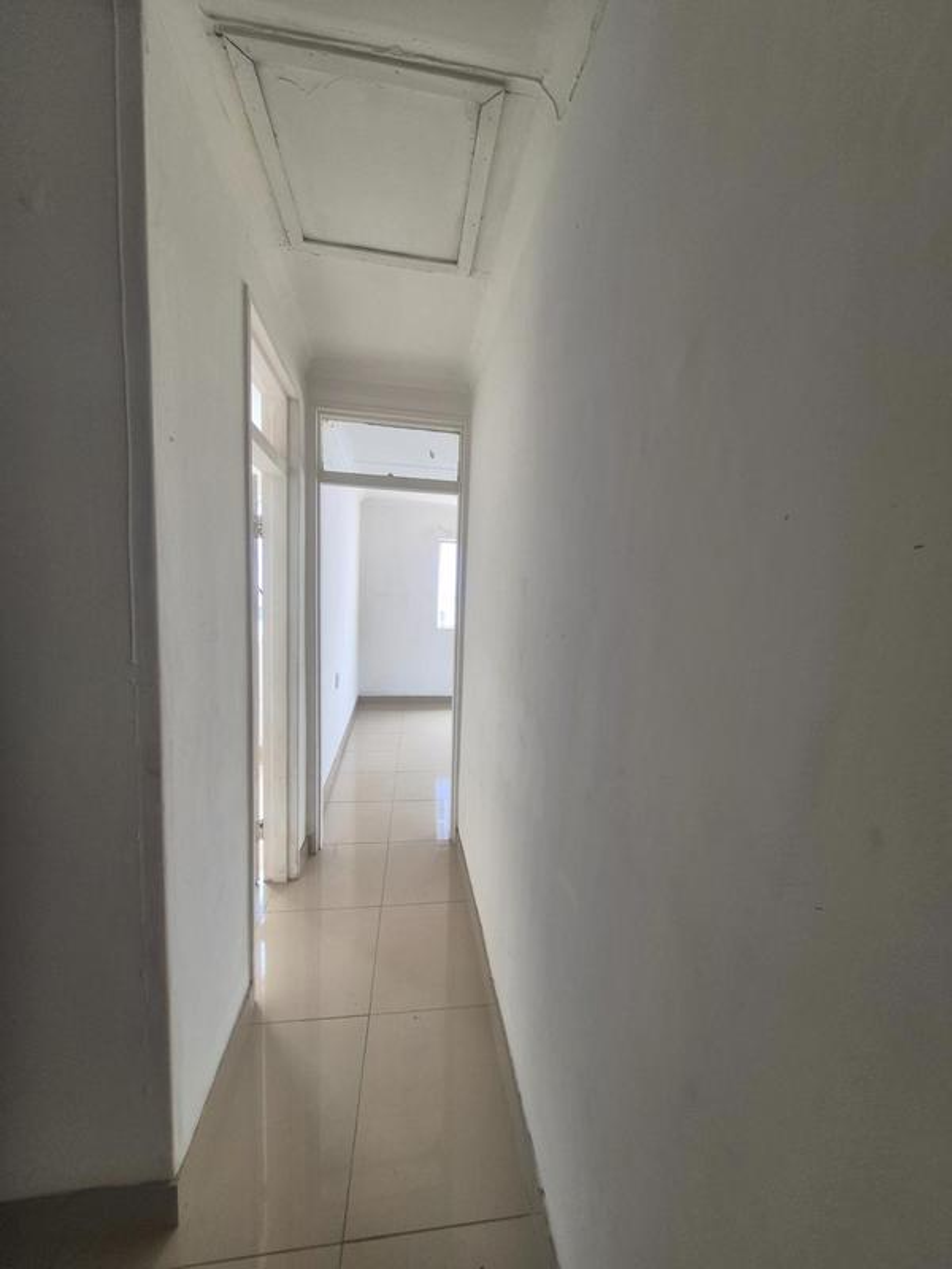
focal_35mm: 13
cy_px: 634
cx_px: 476
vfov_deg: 106.2
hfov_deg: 89.9
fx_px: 477
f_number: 2.2
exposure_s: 1/100
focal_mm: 1.74
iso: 64
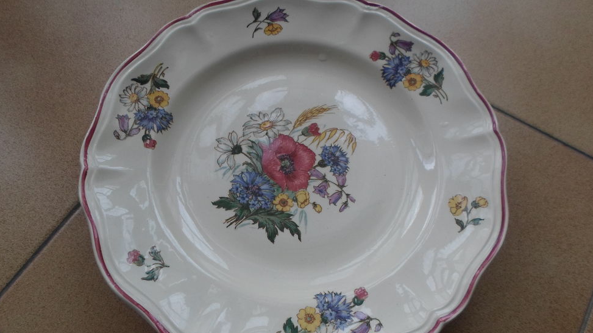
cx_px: 291
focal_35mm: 28
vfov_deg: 41.5
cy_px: 170
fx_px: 440
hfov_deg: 67.9
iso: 80
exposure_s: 1/180
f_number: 2.5
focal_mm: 4.5
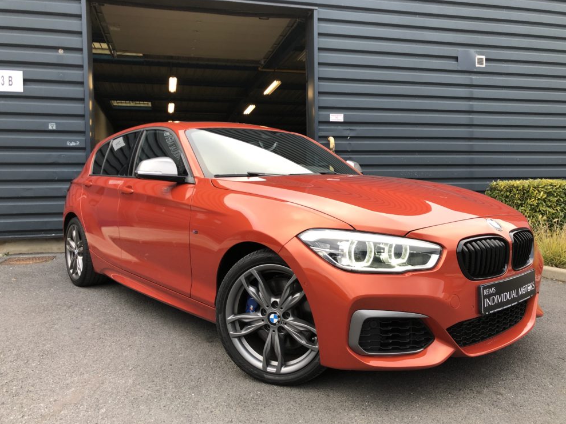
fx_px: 474
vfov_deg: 48.2
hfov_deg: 61.6
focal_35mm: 29
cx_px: 291
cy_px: 213
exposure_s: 1/100
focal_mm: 4
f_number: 1.8
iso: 32
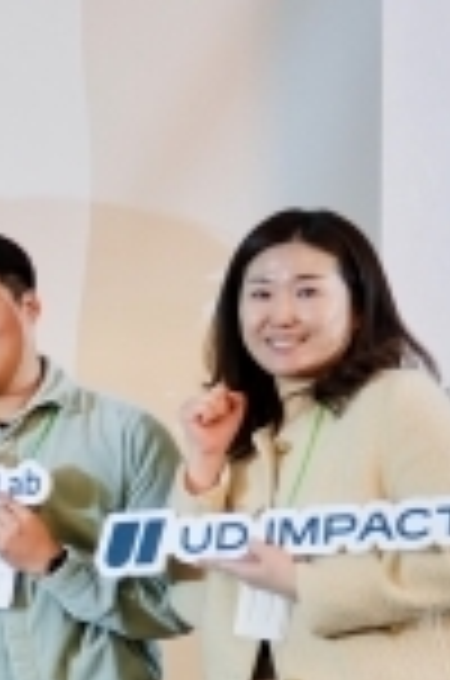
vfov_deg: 17.0
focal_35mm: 119
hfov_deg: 9.1
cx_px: -922
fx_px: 2241
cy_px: 606
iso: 200
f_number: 2.8
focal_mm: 28
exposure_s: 1/30
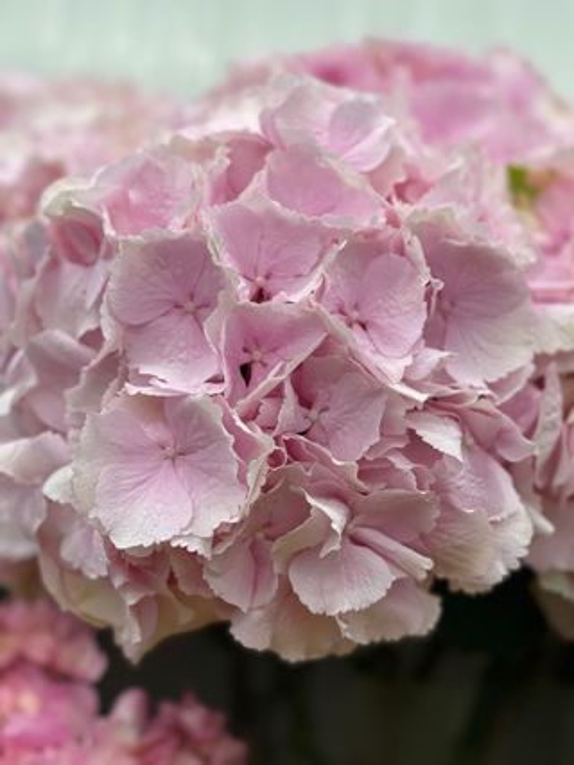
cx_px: 287
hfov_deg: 23.0
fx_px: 1414
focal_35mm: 64
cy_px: 382
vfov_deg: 30.2
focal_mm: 7.5
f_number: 2.2
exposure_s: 1/100
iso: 125
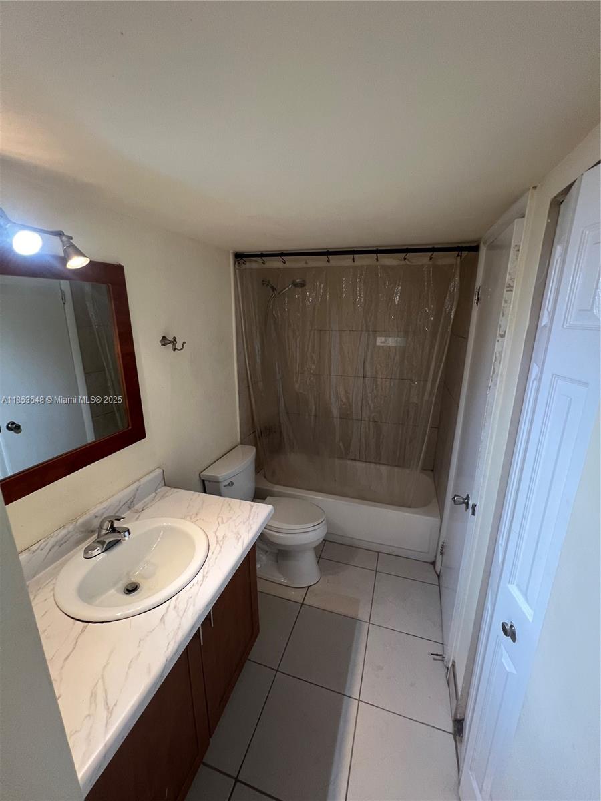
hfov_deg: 89.9
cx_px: 300
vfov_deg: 106.2
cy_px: 400
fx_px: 301
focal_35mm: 13
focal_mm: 1.57
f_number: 1.8
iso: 200
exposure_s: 1/60
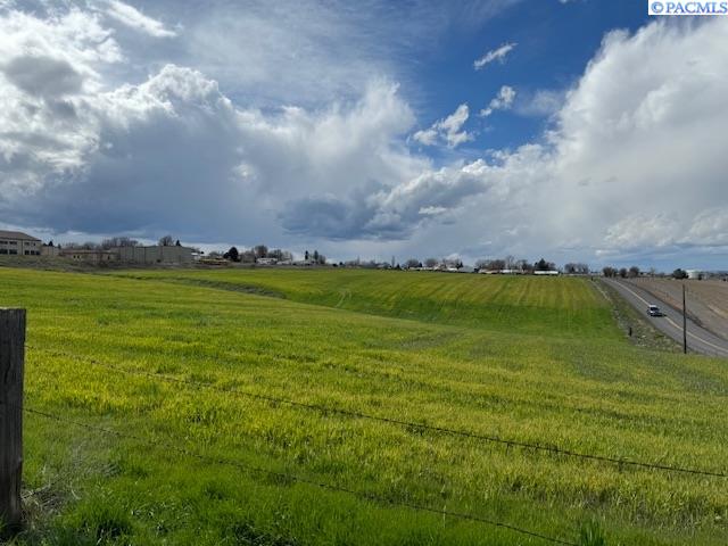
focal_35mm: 24
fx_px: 505
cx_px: 364
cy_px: 273
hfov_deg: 71.6
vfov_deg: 56.8
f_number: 1.78
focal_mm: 6.76
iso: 80
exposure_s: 1/10417
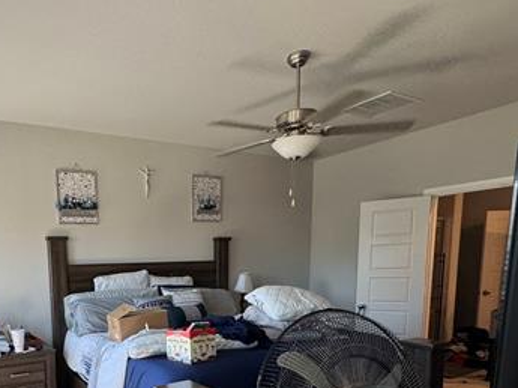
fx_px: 389
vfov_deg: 49.7
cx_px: 125
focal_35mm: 26
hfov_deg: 63.1
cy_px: 313
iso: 250
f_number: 2.2
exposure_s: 1/120
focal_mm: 2.22
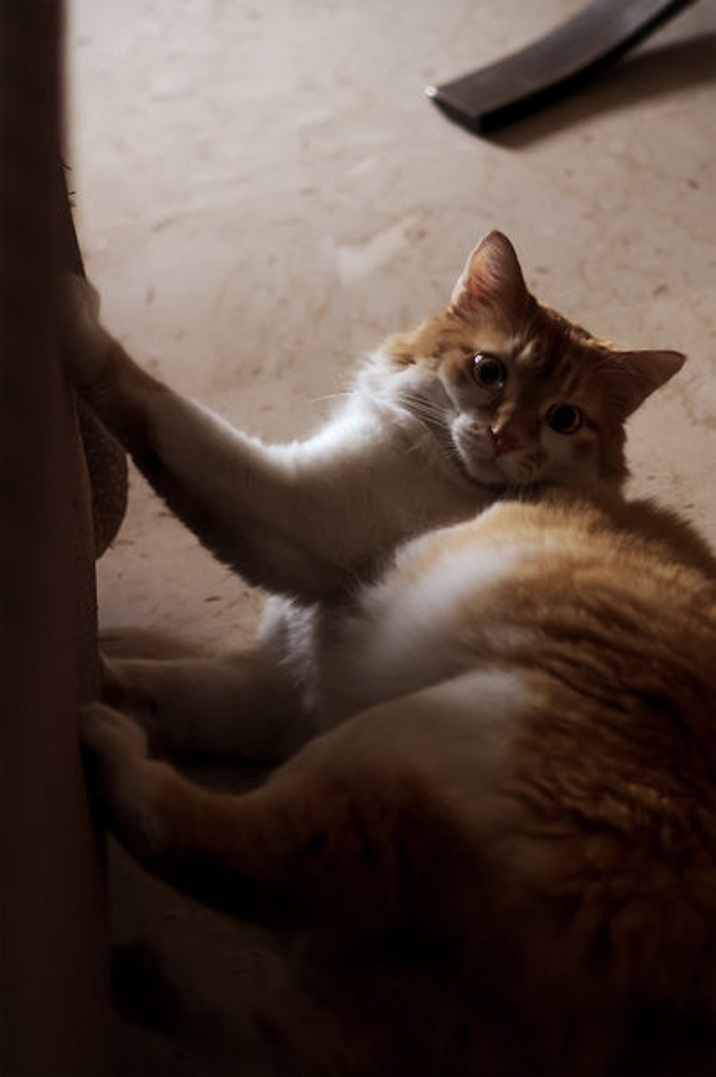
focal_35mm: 105
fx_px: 3138
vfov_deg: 19.5
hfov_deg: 13.0
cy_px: 538
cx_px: 358
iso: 400
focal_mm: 70
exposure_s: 1/100
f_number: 2.4
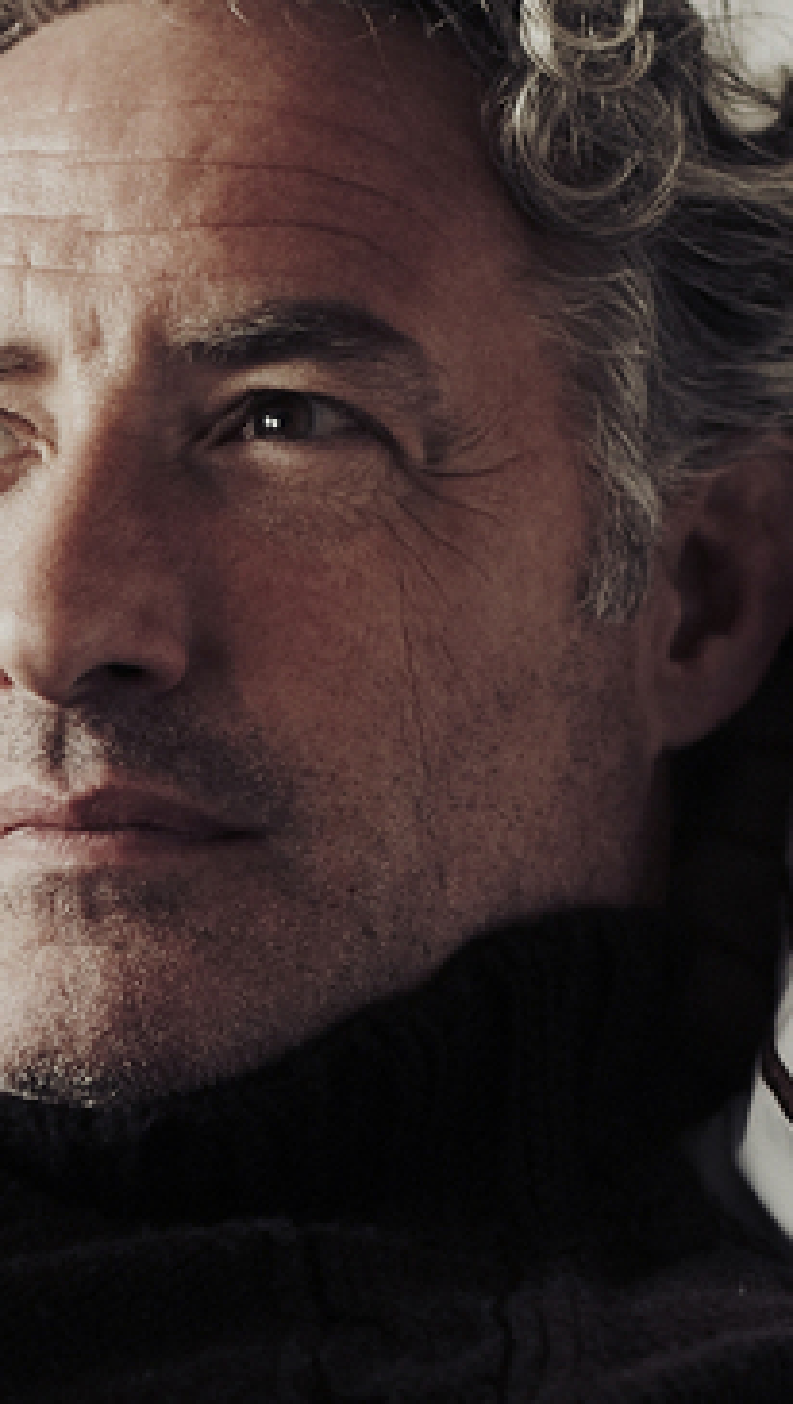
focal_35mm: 204
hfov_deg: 6.0
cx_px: 48
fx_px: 7607
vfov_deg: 10.5
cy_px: 1227
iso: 320
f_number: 2
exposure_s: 1/200
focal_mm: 50
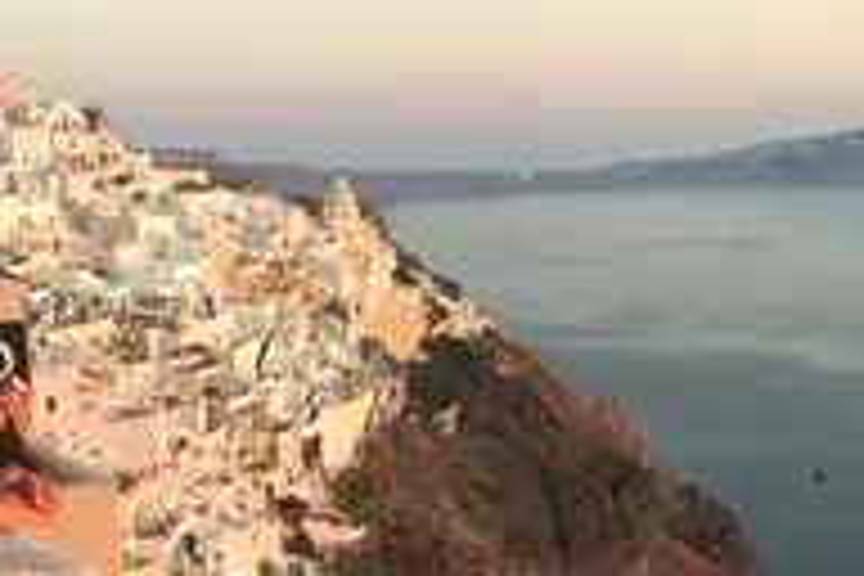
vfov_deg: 20.5
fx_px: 1512
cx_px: 360
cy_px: 639
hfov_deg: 31.8
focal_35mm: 63
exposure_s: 1/100
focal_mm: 4.15
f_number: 2.2
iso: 32
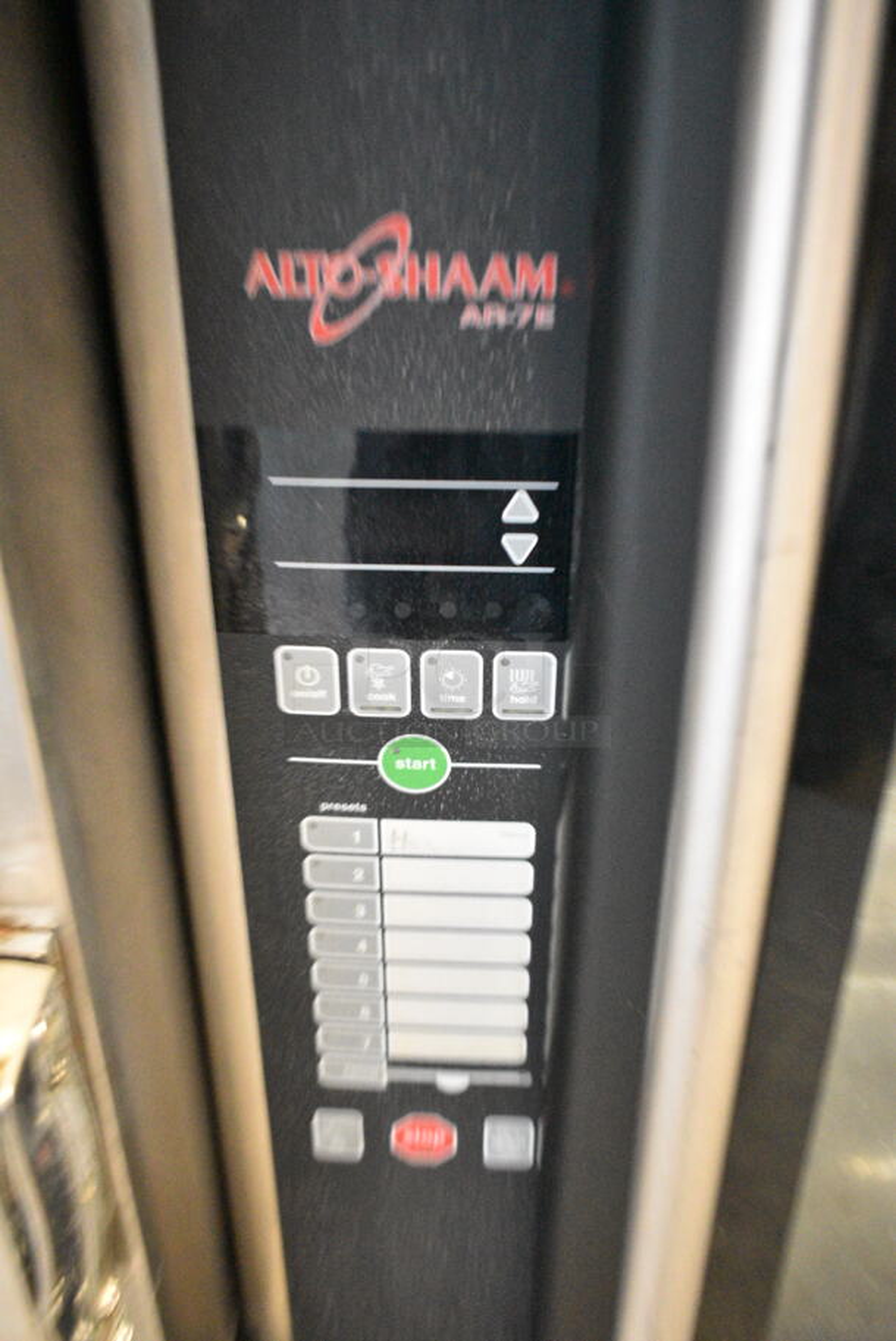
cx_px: 448
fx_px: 1566
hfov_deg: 31.9
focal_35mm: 42
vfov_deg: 46.4
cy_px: 670
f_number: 4.2
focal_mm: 28
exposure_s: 1/50
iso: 9000
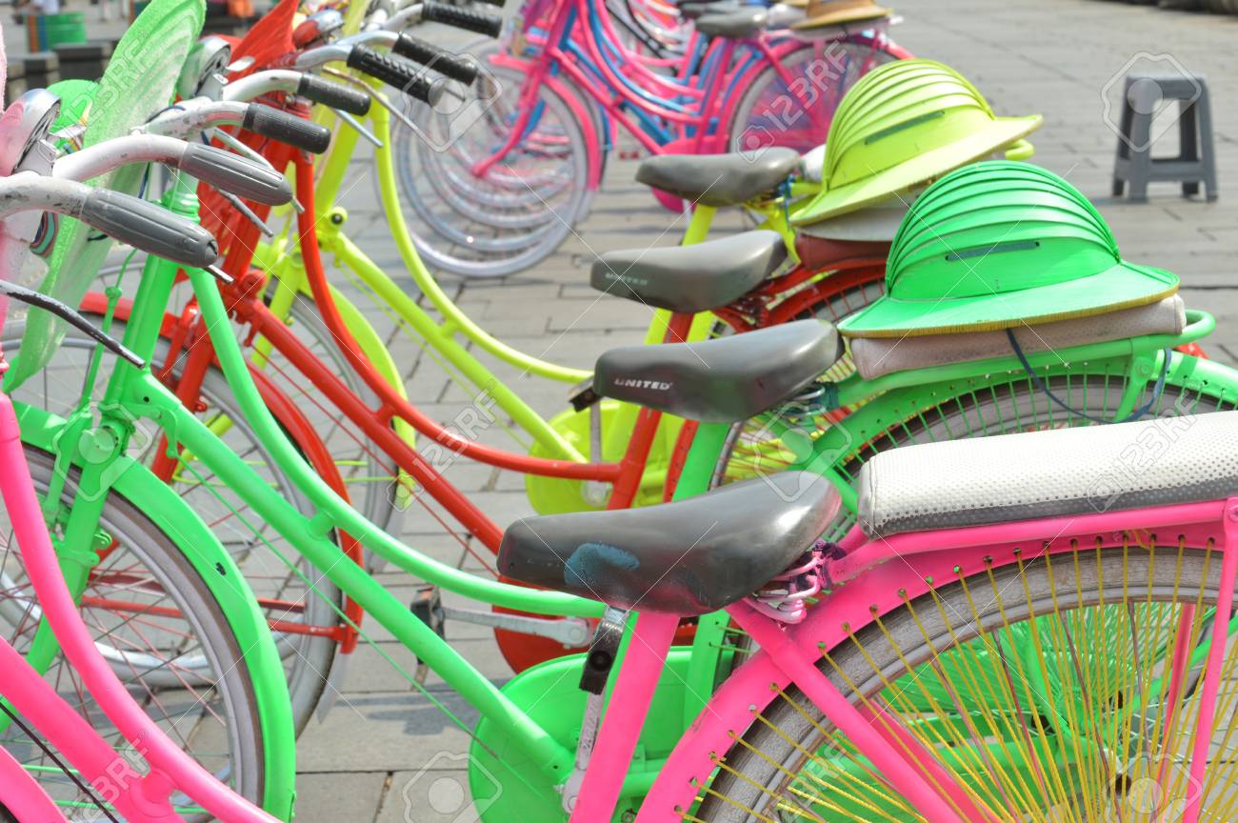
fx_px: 2680
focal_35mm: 78
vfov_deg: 17.5
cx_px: 619
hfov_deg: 26.0
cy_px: 412
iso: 200
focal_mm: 52
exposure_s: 1/200
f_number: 10
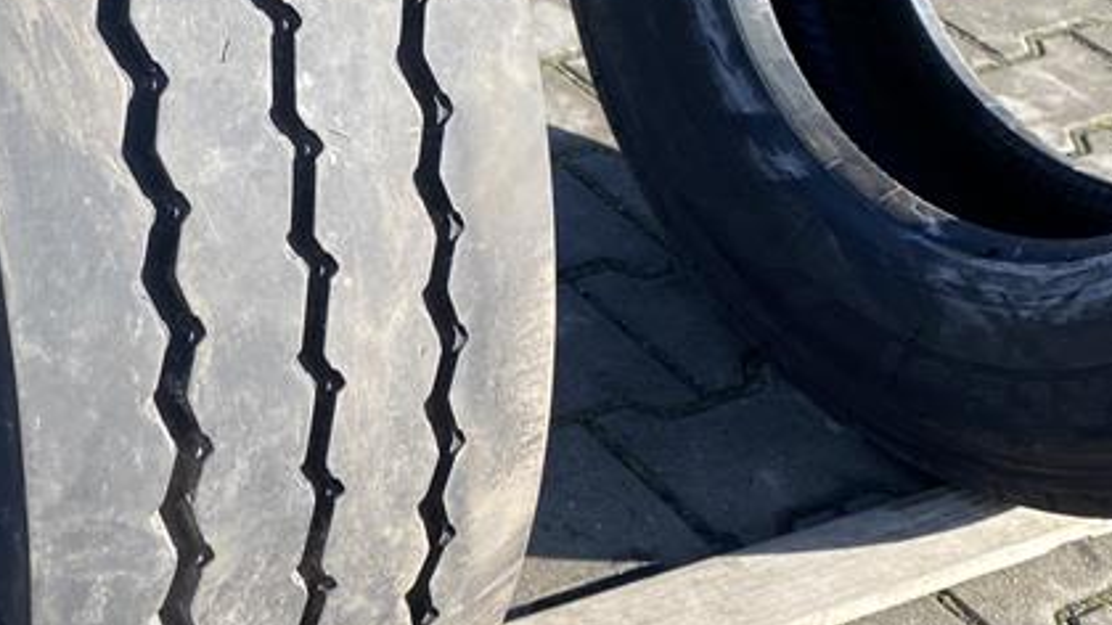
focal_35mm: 69
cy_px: 87
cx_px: 114
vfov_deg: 17.3
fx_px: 2034
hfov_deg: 29.3
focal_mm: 4.25
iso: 32
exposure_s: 1/757
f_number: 1.8
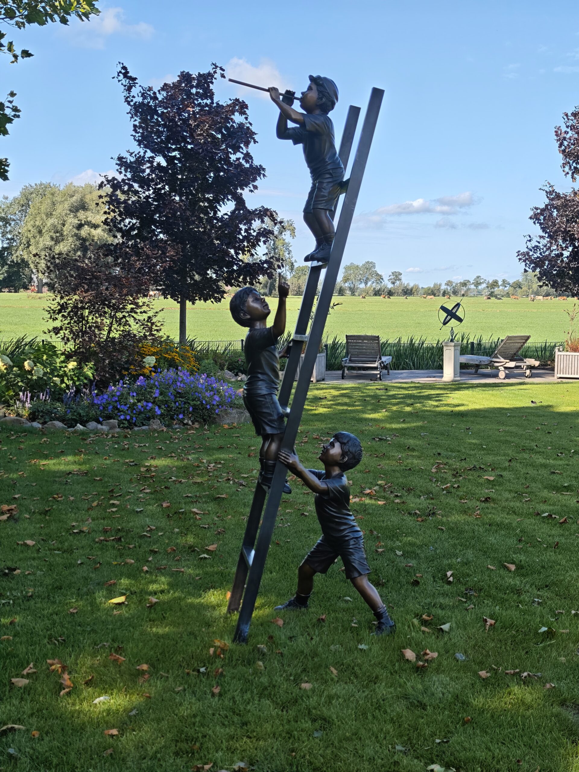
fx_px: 1026
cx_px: 290
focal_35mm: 46
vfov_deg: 41.2
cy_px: 386
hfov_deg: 31.5
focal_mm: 8.72
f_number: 1.63
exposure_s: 1/1471
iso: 50
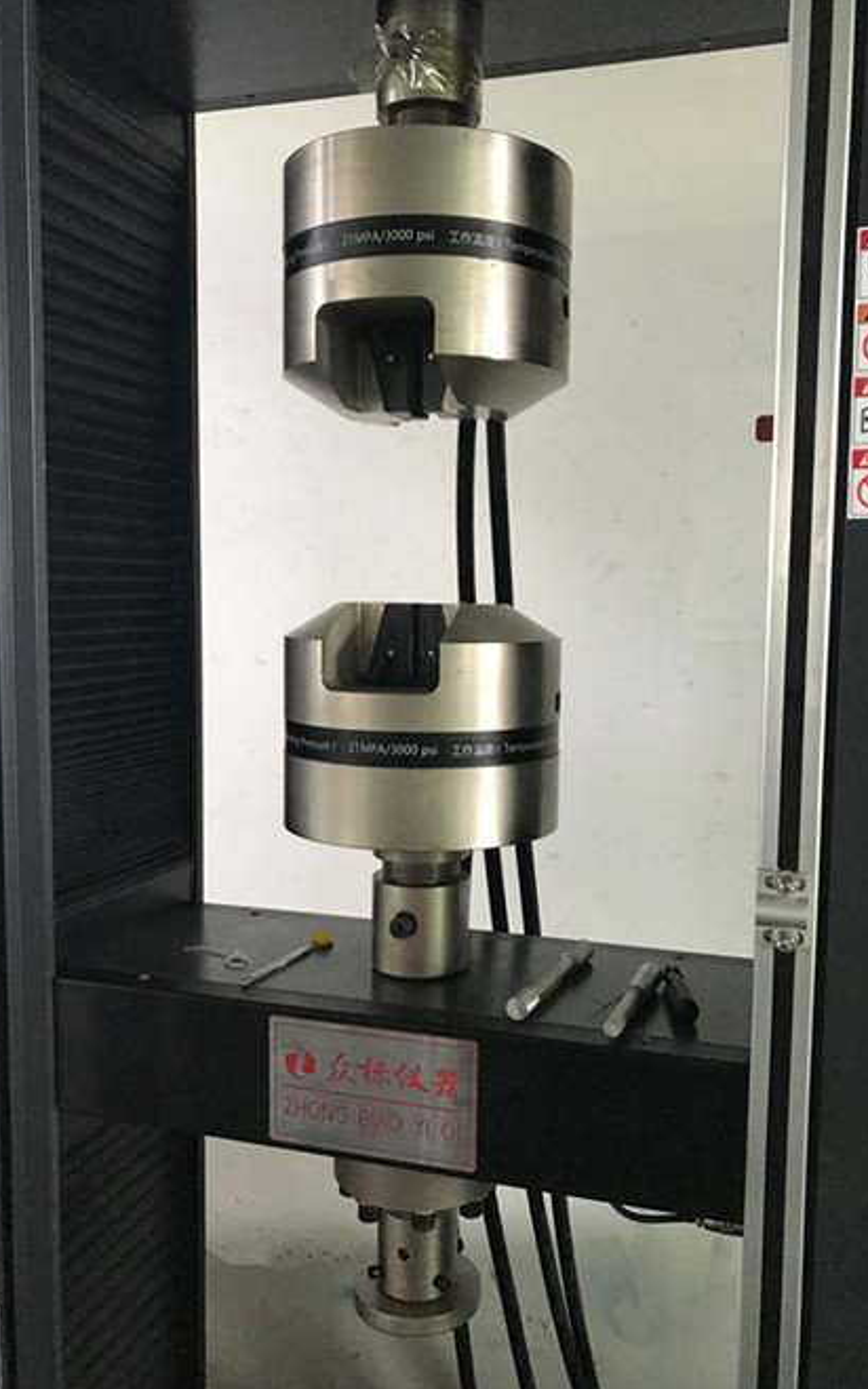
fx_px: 1135
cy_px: 696
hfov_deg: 41.8
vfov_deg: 62.9
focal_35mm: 30
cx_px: 461
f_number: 1.8
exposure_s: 1/13
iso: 100
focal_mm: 3.99
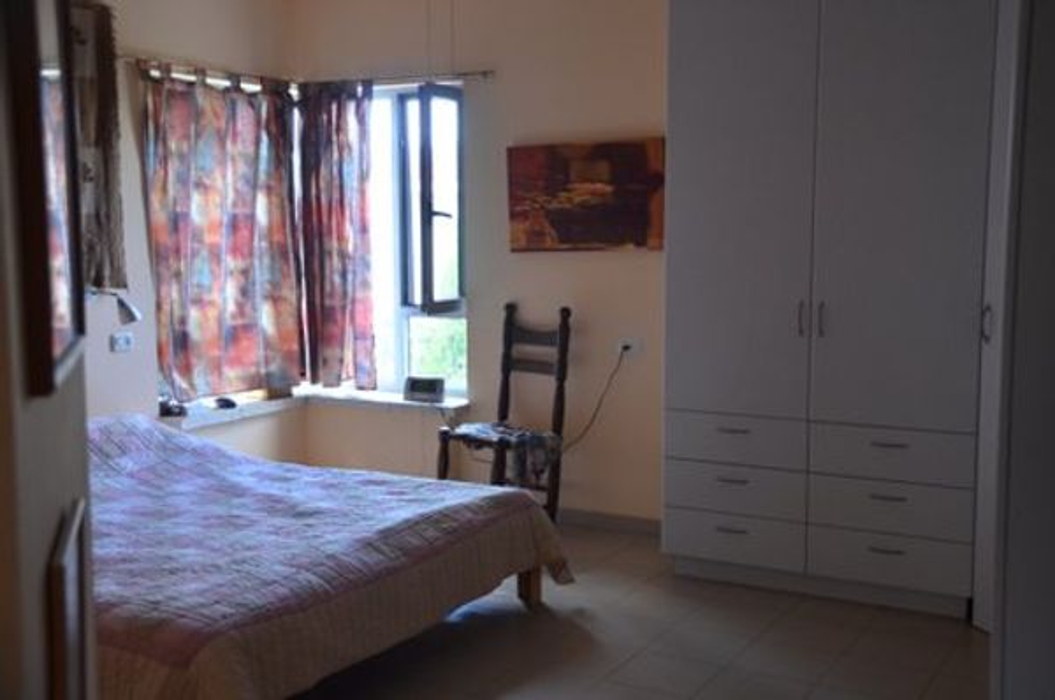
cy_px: 350
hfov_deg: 46.5
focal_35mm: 42
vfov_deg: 31.8
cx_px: 528
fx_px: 1229
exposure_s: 1/60
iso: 800
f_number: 4
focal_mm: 28
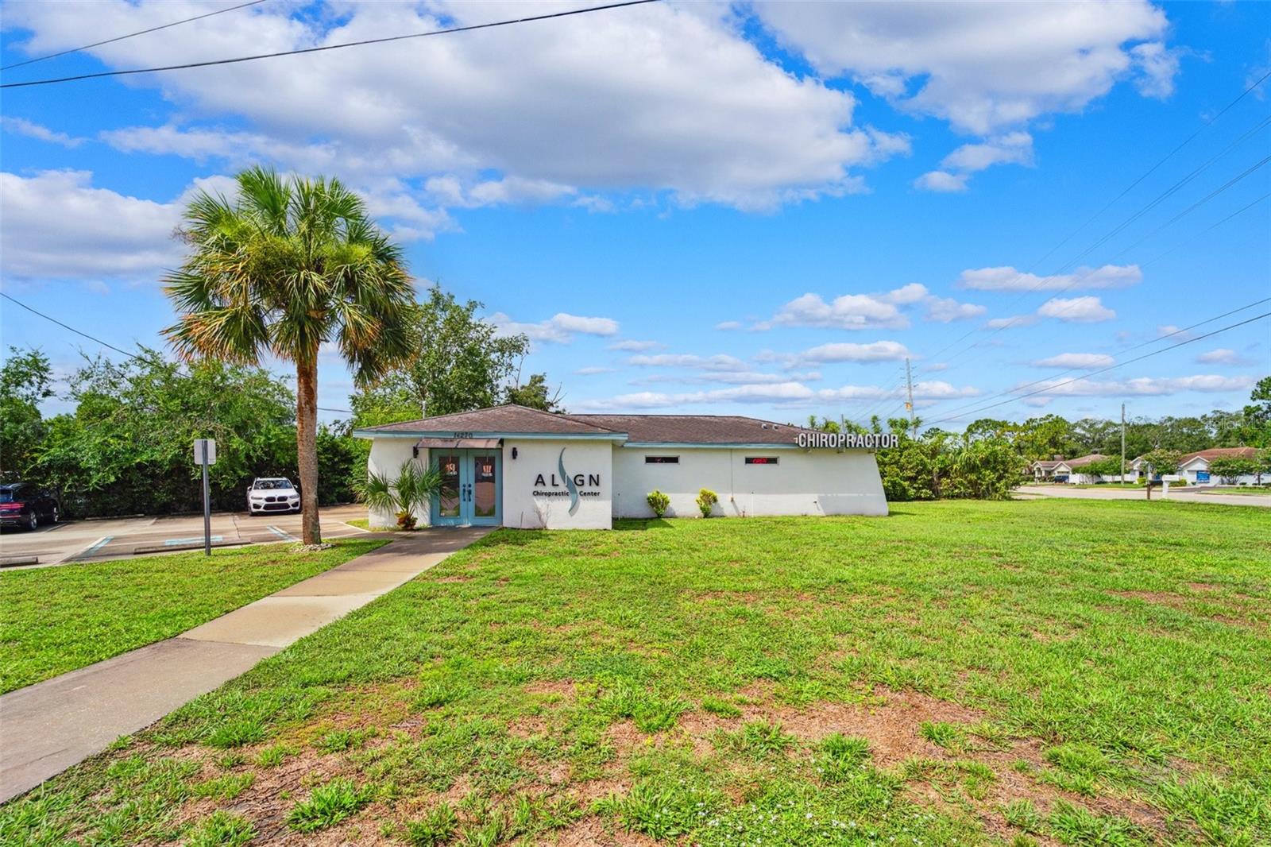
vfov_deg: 81.2
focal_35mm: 14
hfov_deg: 104.3
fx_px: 494
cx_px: 636
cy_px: 424
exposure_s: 1/640
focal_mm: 14
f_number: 8
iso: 200
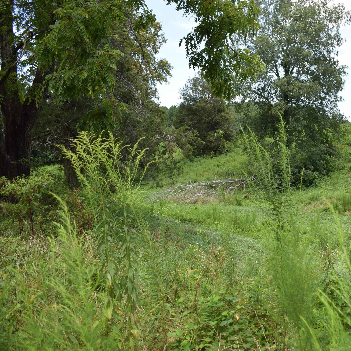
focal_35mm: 39
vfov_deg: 42.8
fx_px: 447
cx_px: 249
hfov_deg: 41.9
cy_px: 174
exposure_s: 1/125
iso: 100
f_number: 5.6
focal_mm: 20
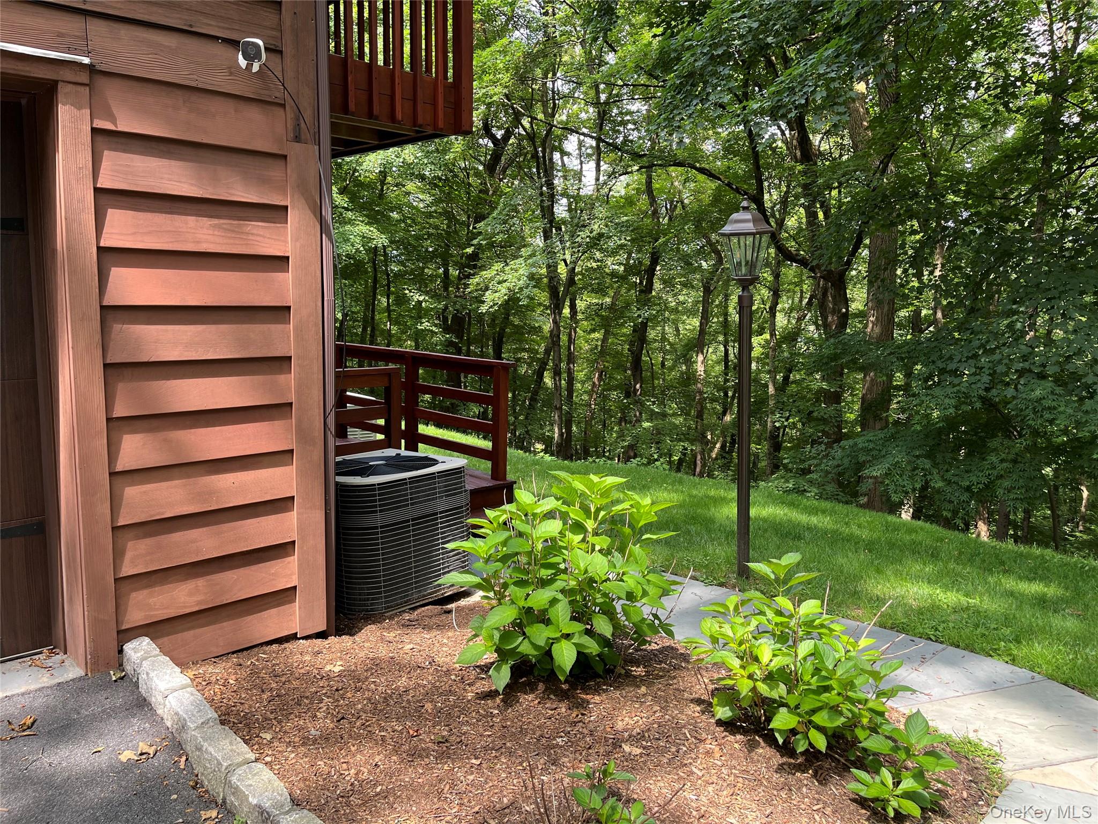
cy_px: 412
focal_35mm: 26
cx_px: 549
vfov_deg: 53.1
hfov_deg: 67.3
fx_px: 825
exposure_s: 1/152
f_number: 1.6
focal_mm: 5.1
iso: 40
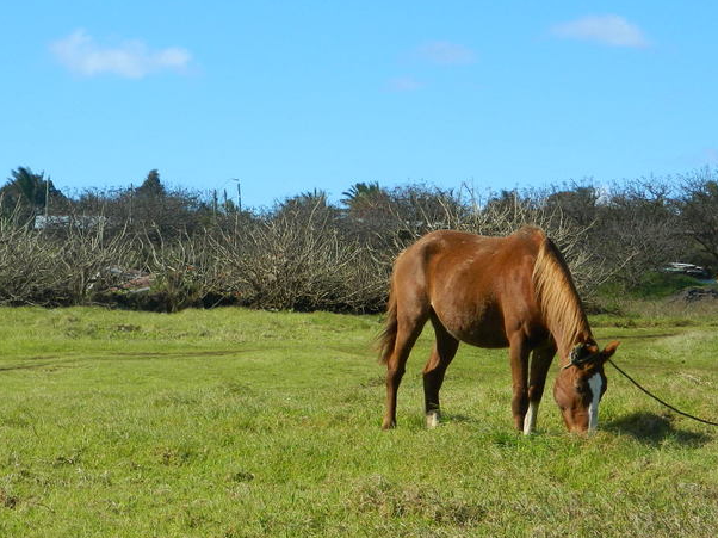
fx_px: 2011
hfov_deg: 20.2
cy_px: 235
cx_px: 264
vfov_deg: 15.2
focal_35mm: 97
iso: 80
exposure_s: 1/640
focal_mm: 10.2
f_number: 3.8
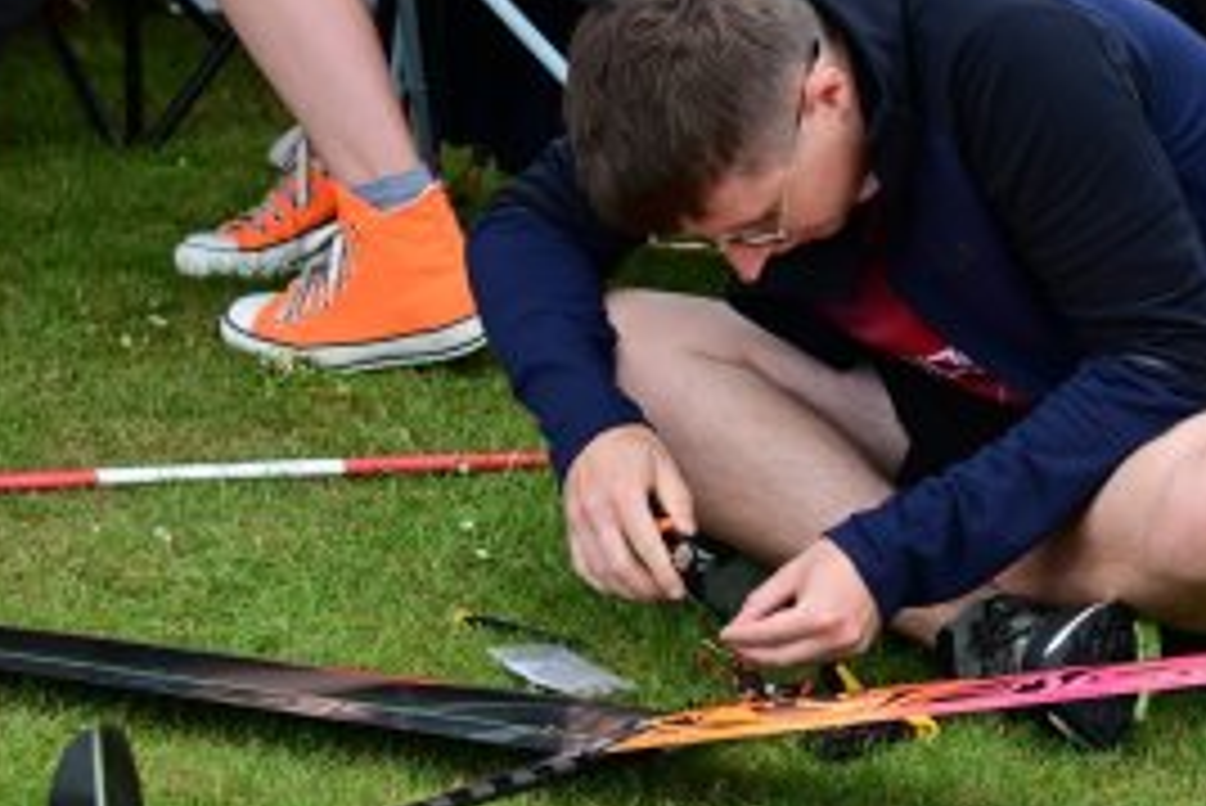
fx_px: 6837
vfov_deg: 6.7
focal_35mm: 204
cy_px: 414
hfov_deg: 10.1
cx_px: 853
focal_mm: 110
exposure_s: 1/800
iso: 1600
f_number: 7.1
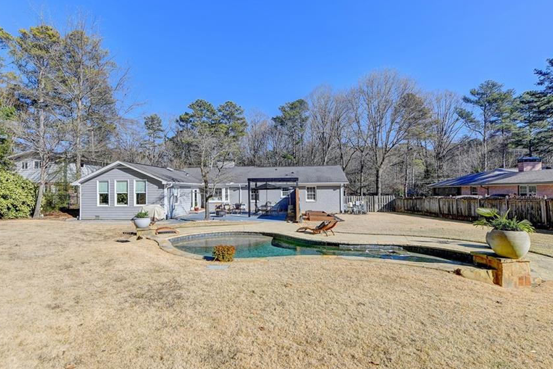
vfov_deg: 70.4
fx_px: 261
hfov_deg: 93.1
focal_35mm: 17
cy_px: 186
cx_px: 253
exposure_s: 1/80
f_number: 8
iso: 64
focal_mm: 14
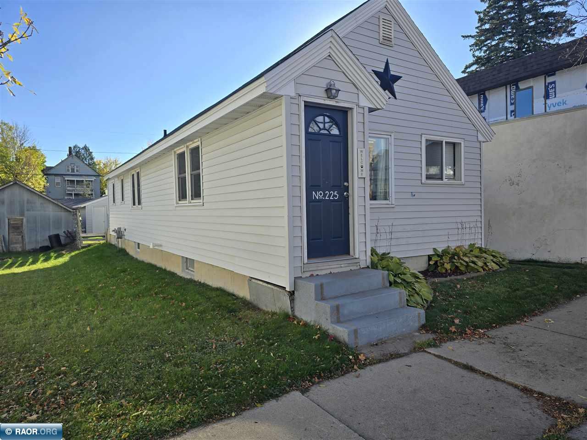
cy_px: 220
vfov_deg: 58.9
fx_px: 390
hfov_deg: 73.9
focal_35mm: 23
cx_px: 294
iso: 12
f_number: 1.7
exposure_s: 1/497
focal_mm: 6.3
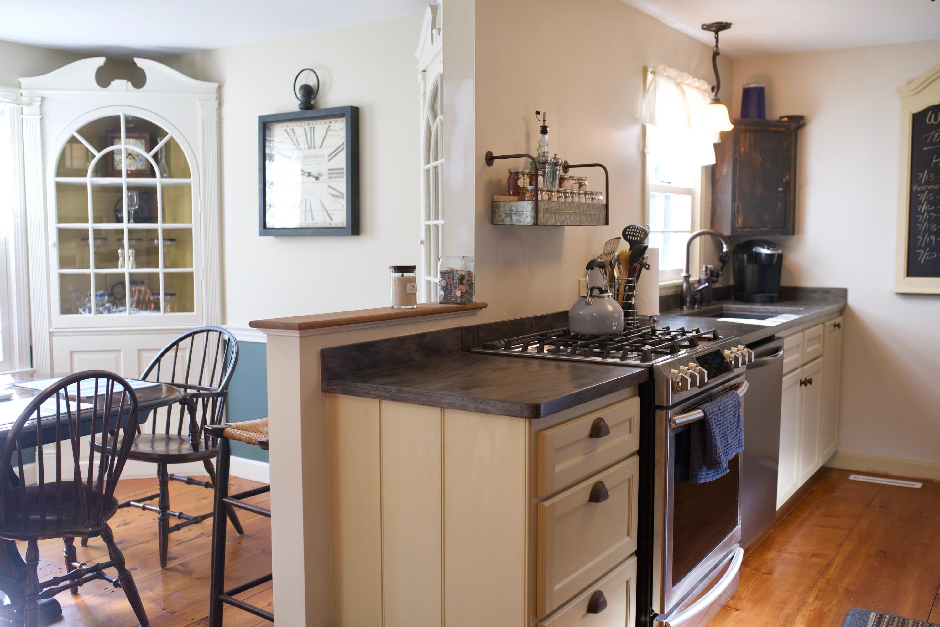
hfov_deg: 54.4
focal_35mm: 35
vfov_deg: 37.9
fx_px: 914
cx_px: 470
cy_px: 314
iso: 800
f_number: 3.2
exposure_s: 1/125
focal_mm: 35
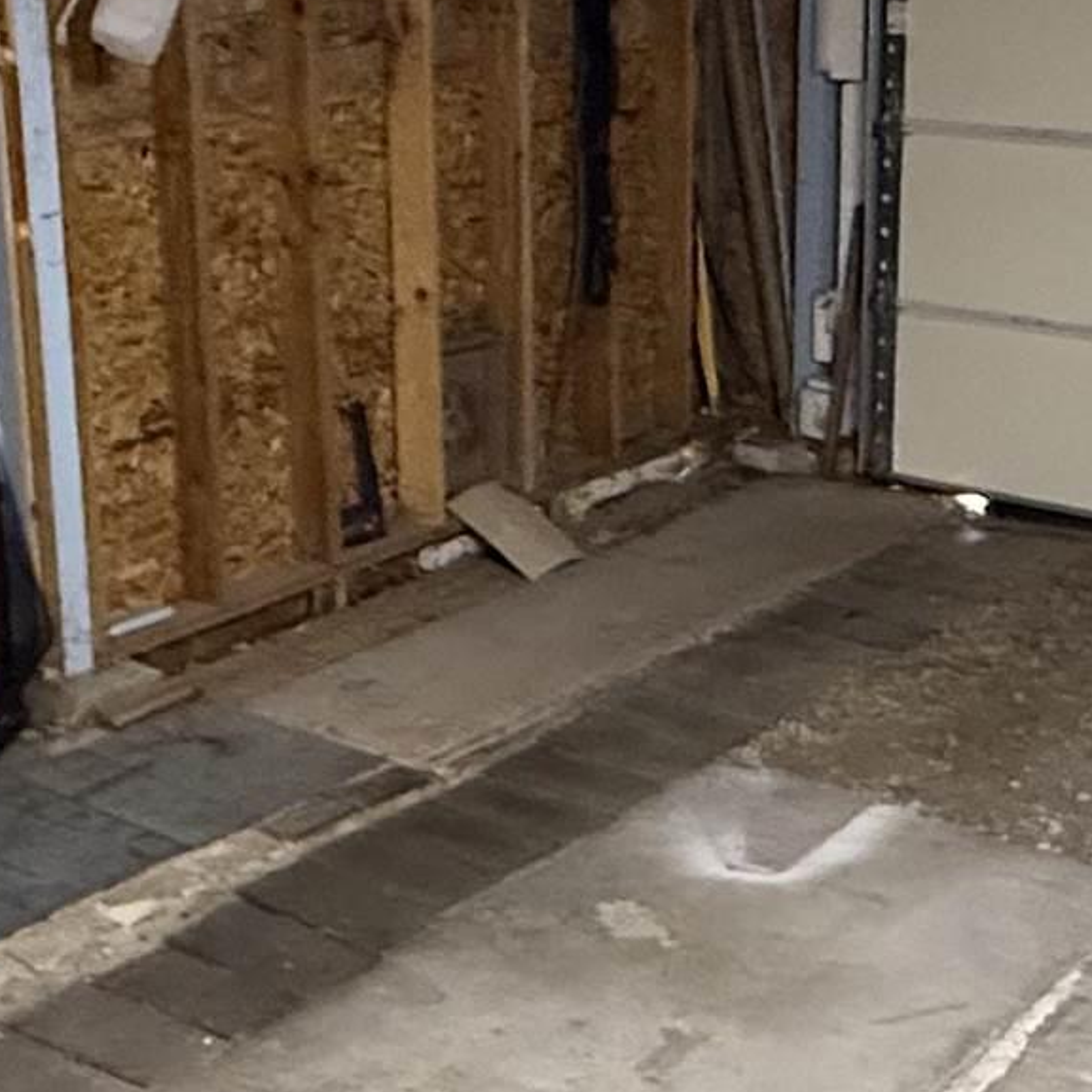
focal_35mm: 66
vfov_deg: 26.1
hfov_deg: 26.0
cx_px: 428
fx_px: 2356
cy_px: 516
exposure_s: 1/60
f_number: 2.2
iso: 1250
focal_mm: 2.22
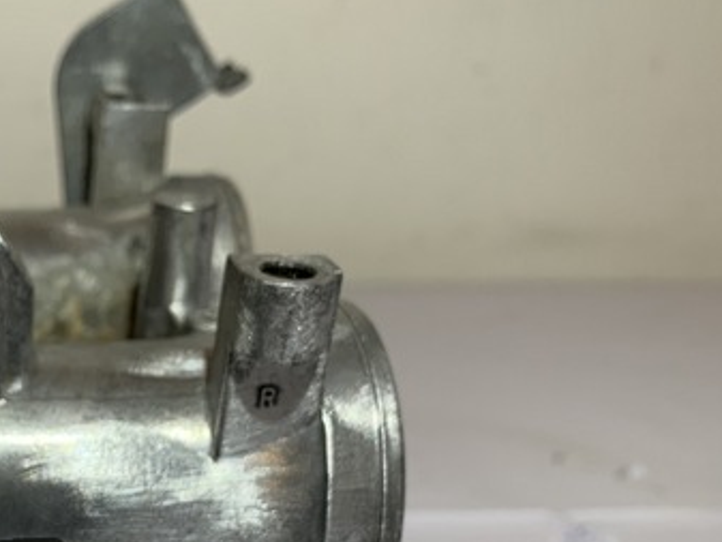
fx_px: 1231
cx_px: 9
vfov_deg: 23.9
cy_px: 520
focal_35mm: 59
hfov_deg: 30.5
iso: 50
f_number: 1.8
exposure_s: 1/121
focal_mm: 4.25
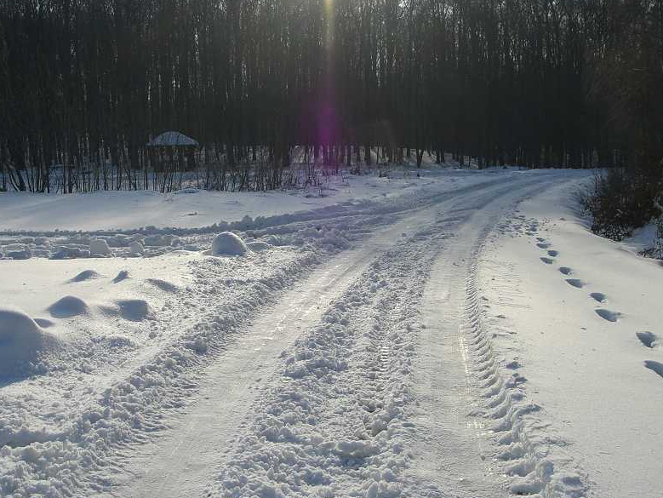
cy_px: 248
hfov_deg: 47.8
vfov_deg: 36.8
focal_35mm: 39
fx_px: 747
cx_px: 335
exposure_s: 1/800
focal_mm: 6.3
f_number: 4.4
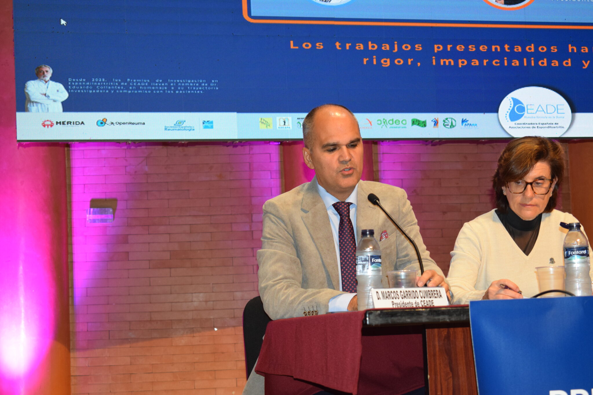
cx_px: 296
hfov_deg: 24.6
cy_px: 198
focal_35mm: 82
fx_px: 1359
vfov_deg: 16.6
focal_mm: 55
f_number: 5.6
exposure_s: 1/60
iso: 1100
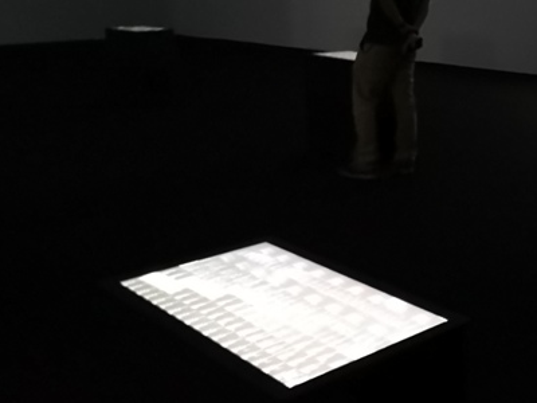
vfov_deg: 26.8
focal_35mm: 54
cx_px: 458
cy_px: 124
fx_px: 838
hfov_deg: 34.1
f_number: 1.8
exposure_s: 1/17.1
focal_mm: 3.95
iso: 1600
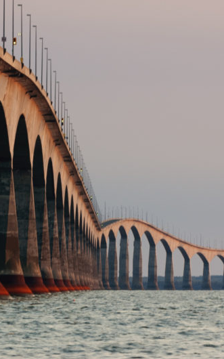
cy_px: 180
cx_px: 74
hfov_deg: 1.9
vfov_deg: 3.0
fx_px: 6763
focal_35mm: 692
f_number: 16
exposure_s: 1/6
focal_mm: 300
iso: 200
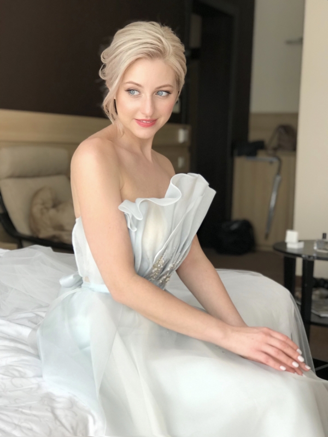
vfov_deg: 33.8
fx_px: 720
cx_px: 164
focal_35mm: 57
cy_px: 218
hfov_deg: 25.7
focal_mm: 6.6
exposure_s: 1/100
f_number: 2.8
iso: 32
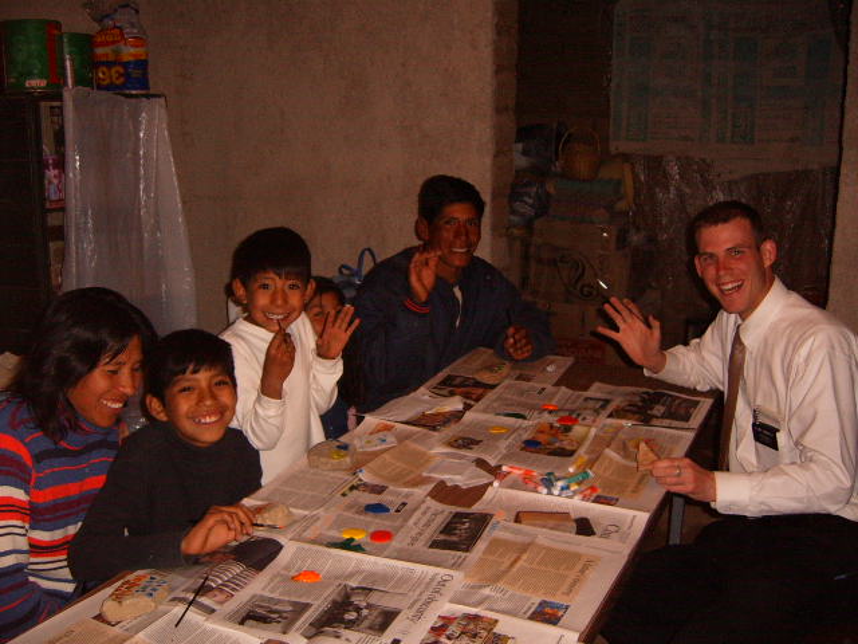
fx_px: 917
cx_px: 429
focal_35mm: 37
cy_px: 322
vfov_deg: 38.7
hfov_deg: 50.1
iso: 141
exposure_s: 1/30
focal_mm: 6.2
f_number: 2.9
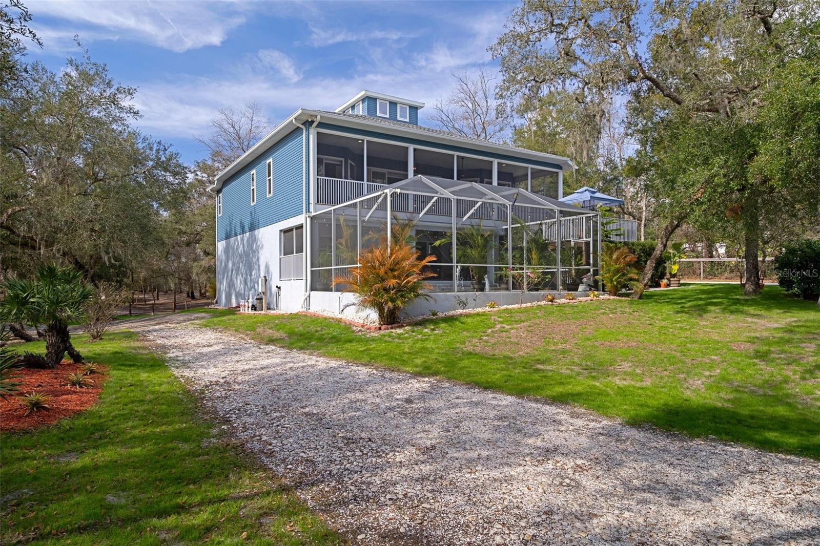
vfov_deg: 57.2
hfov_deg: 78.6
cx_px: 410
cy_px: 273
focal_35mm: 22
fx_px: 501
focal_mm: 22
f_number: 8
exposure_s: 1/125
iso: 320
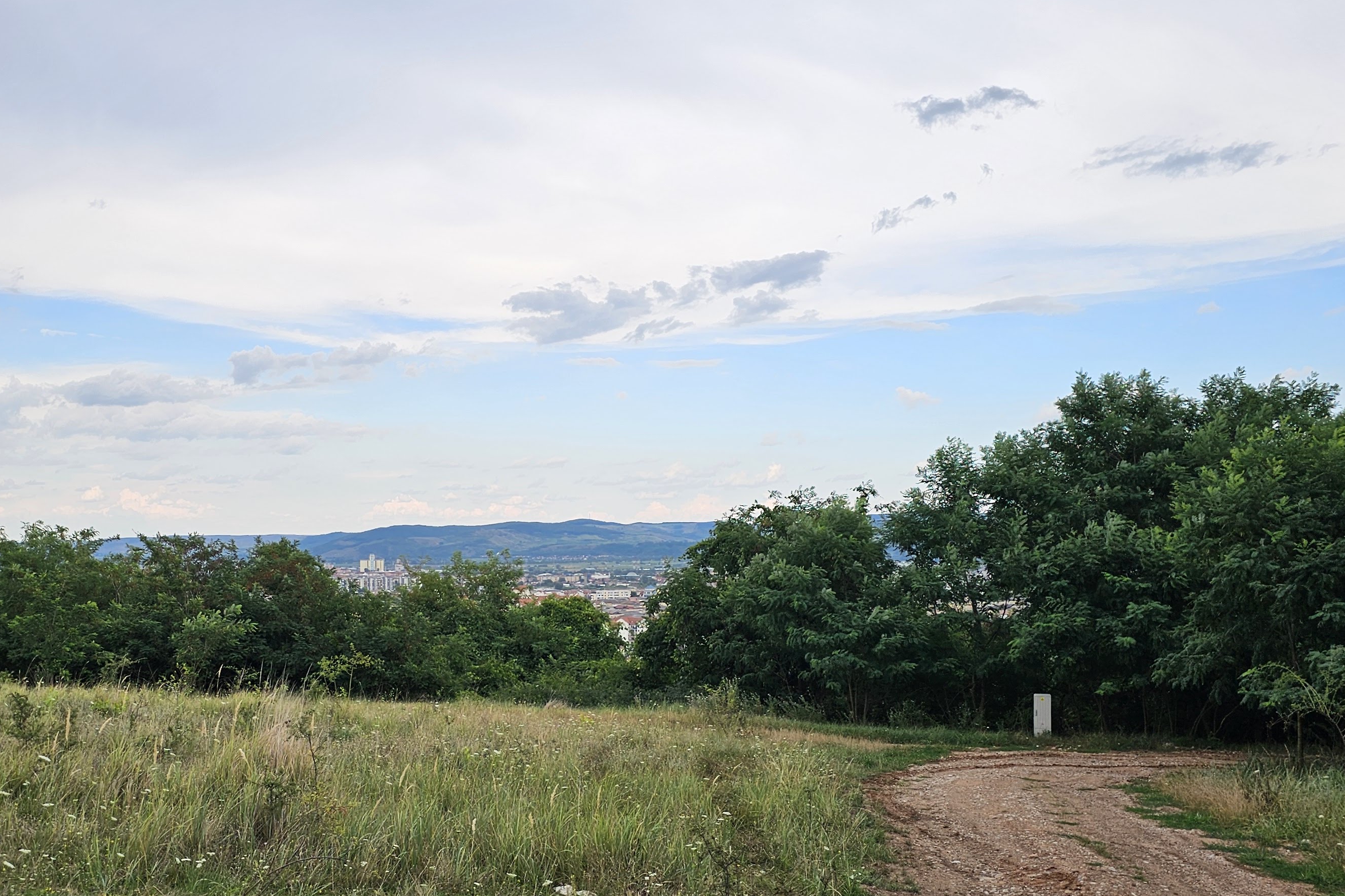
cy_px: 561
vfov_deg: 36.7
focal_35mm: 36
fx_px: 1345
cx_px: 547
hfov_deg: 52.8
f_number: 1.7
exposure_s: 1/370
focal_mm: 6.3
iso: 10
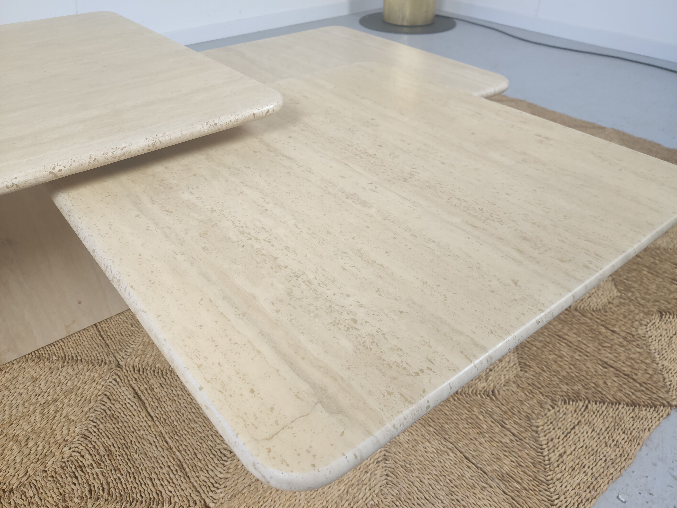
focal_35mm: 26
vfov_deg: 53.1
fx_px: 508
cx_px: 338
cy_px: 254
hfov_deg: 67.3
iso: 182
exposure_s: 1/100
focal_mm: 4.75
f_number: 1.75
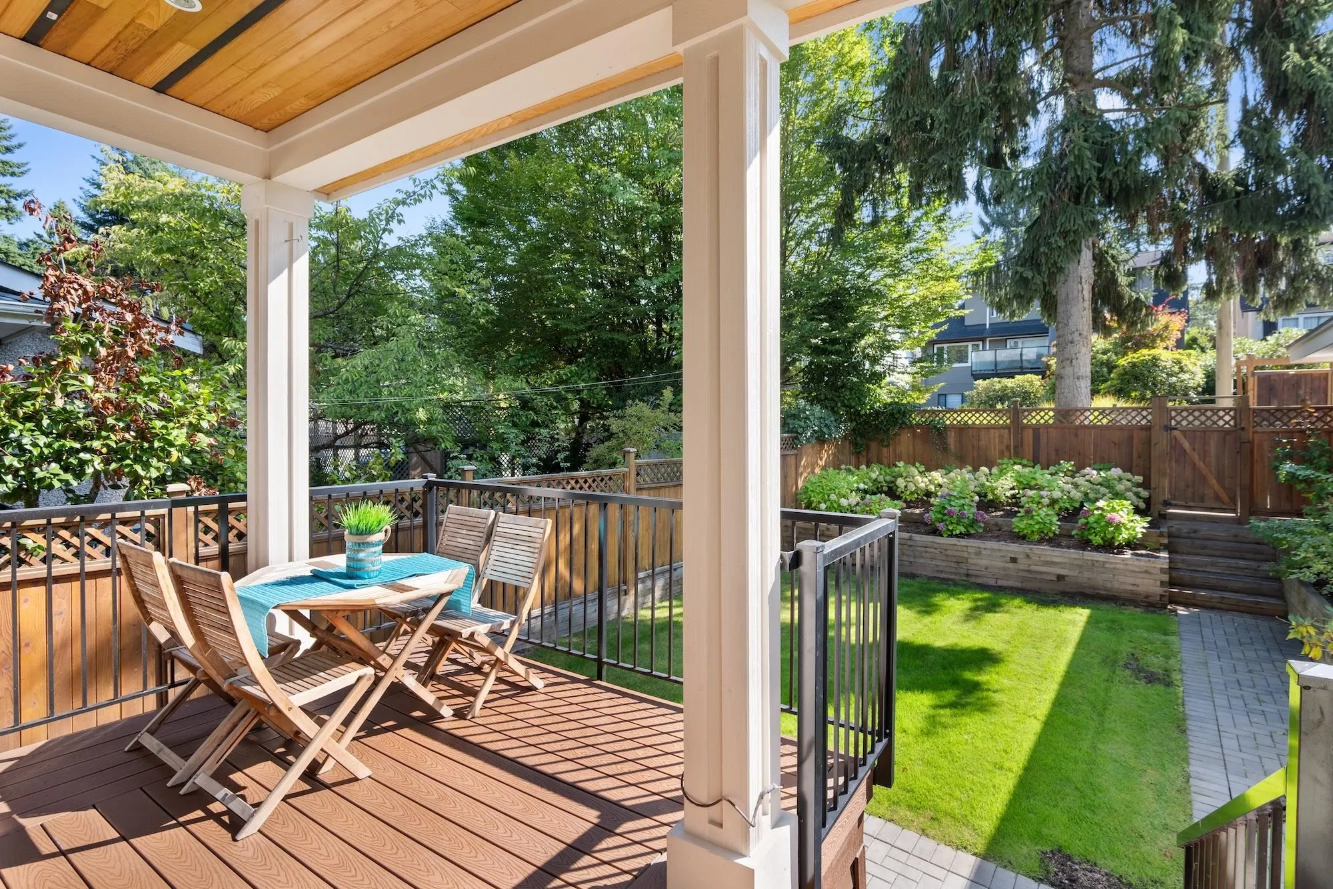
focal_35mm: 16
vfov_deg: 73.7
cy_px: 444
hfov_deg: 96.7
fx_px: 592
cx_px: 666
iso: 200
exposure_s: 1/60
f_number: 8
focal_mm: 16
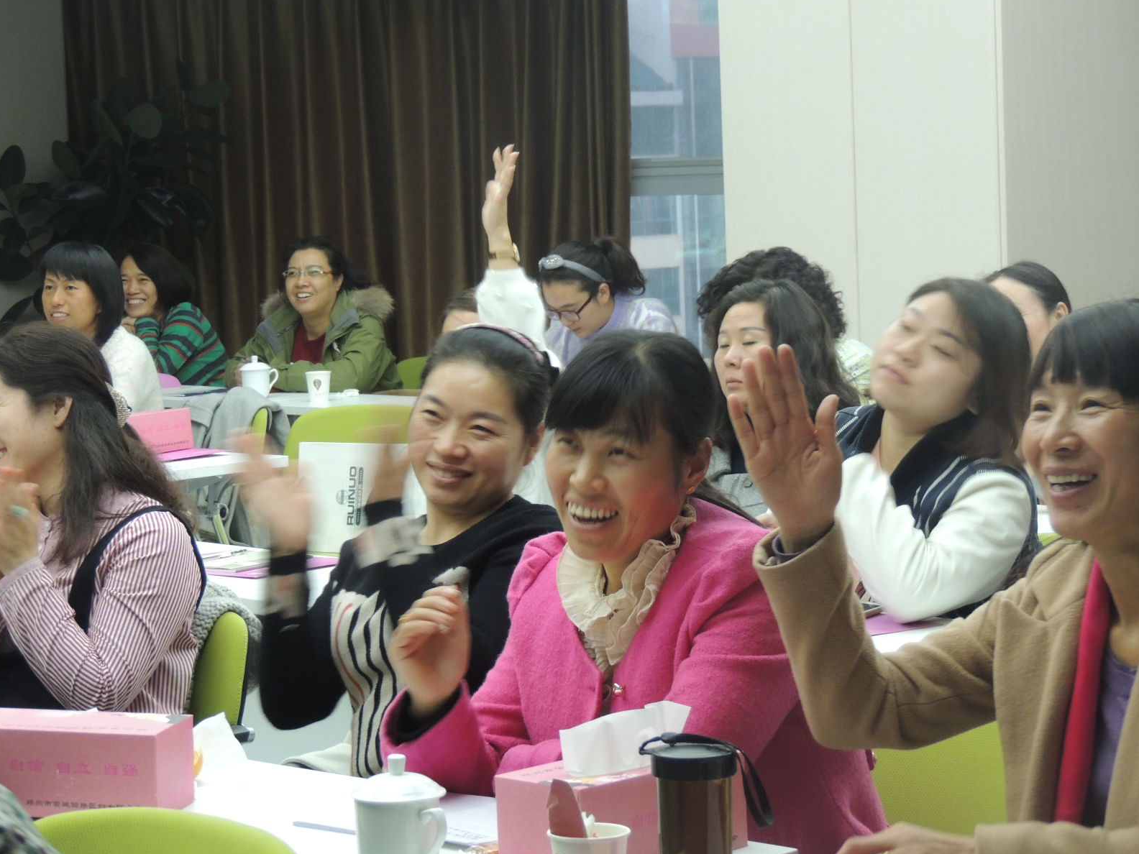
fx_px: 3323
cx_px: 571
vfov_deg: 14.6
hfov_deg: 19.4
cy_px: 424
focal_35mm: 101
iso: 400
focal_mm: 17.8
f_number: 4.1
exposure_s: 1/30
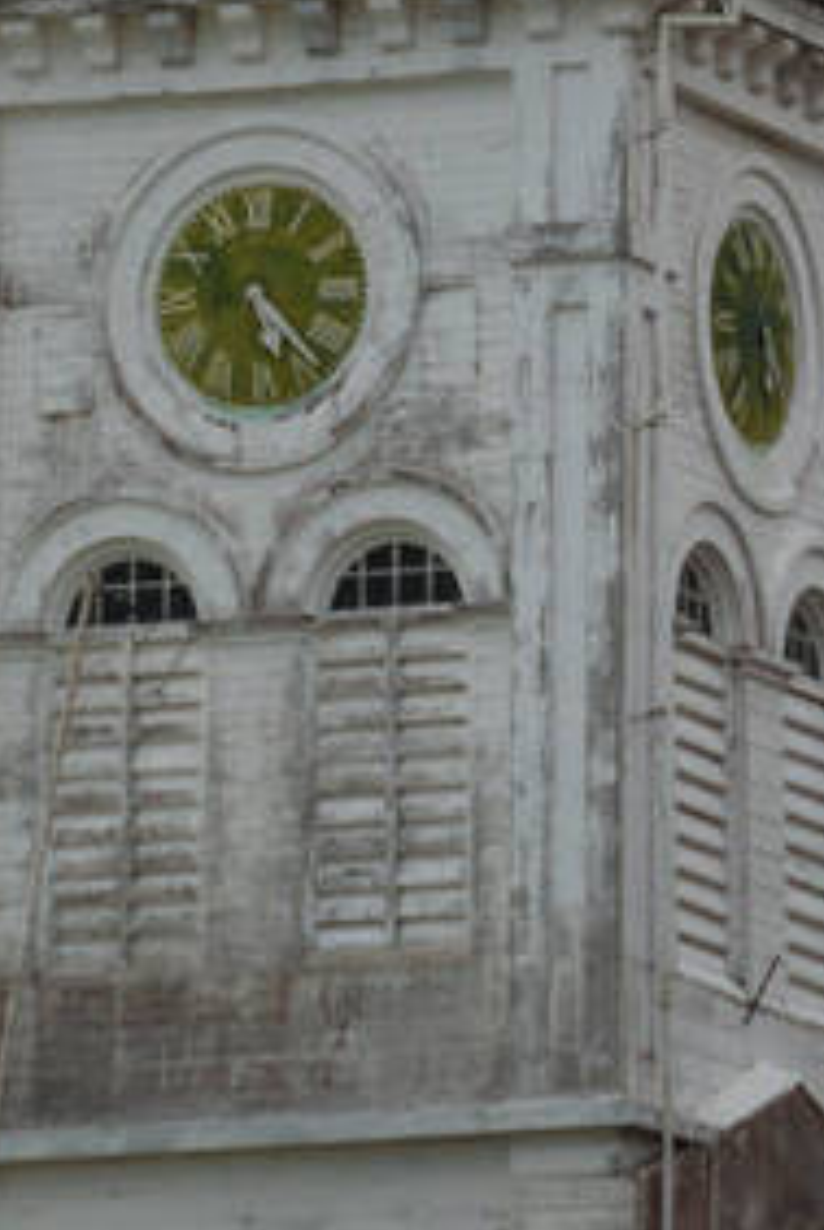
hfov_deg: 2.2
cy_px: -65
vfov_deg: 3.3
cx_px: 414
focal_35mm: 632
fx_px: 21618
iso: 100
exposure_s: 1/640
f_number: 5.6
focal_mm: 170
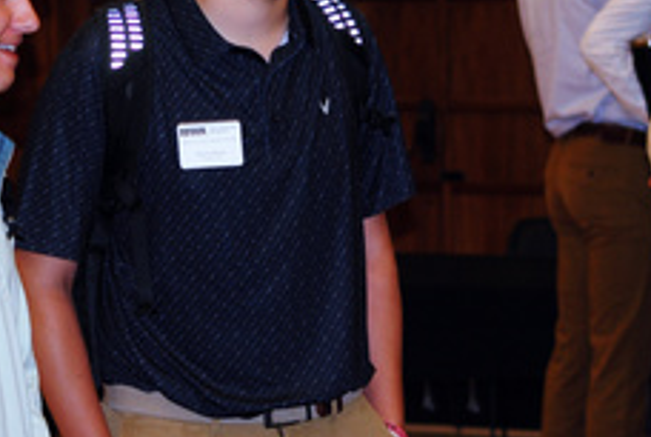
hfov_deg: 9.3
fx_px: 4004
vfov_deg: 6.2
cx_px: 434
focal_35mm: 221
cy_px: 147
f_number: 4
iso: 200
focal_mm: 70
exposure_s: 1/60
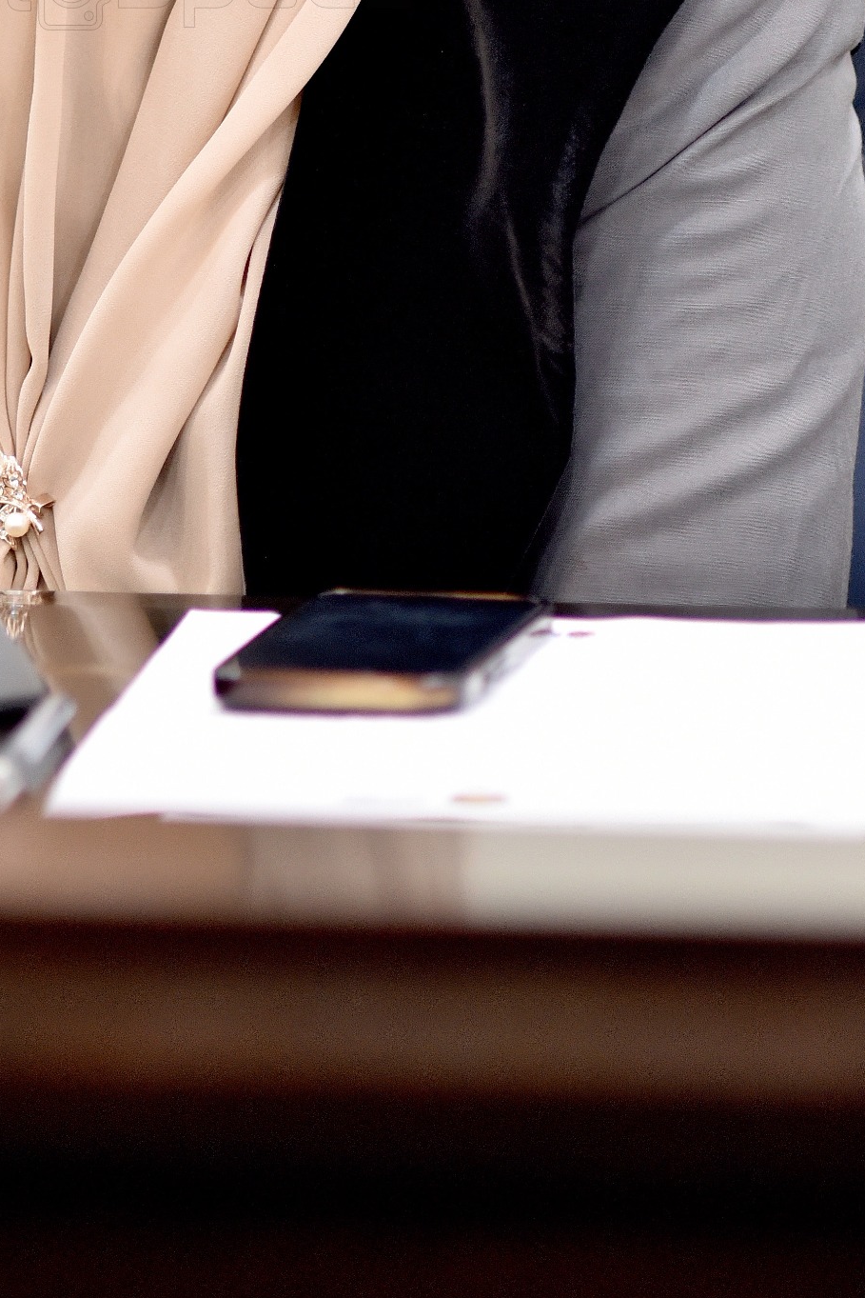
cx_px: 111
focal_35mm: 302
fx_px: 10881
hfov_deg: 4.5
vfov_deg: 6.8
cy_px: 2
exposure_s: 1/200
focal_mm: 135
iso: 1600
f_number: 2.8
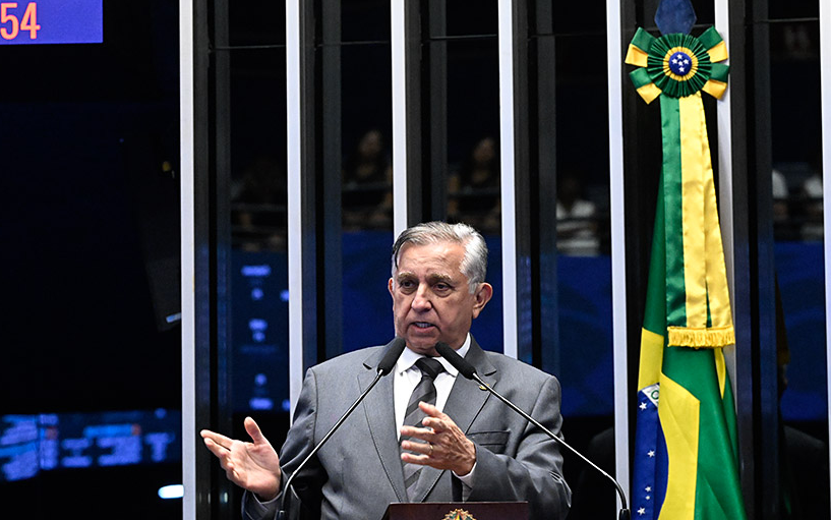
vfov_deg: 8.7
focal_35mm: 151
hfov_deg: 13.9
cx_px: 423
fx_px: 3420
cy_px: 273
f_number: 4
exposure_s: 1/160
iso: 6400
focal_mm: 94
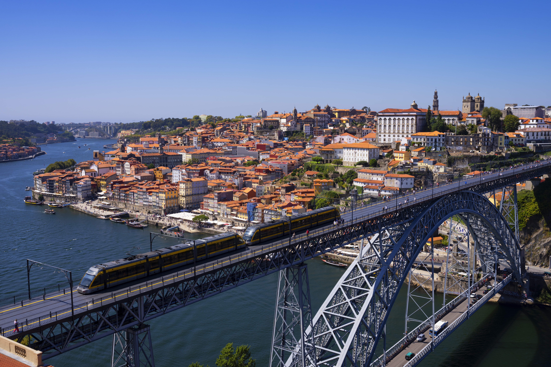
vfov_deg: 37.9
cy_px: 184
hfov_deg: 54.4
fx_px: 536
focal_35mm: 35
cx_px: 276
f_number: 11
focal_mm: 35
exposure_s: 1/160
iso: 100
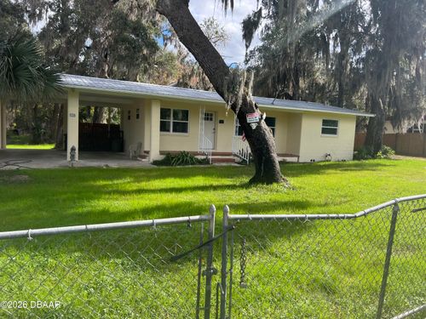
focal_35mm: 26
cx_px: 213
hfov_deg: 67.3
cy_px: 160
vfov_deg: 53.1
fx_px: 320
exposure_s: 1/1724
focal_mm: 5.7
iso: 50
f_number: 1.5
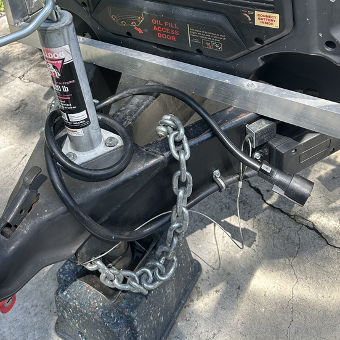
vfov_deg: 39.0
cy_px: 57
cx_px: 119
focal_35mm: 41
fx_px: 456
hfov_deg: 40.5
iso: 80
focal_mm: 6.86
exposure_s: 1/549
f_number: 1.78
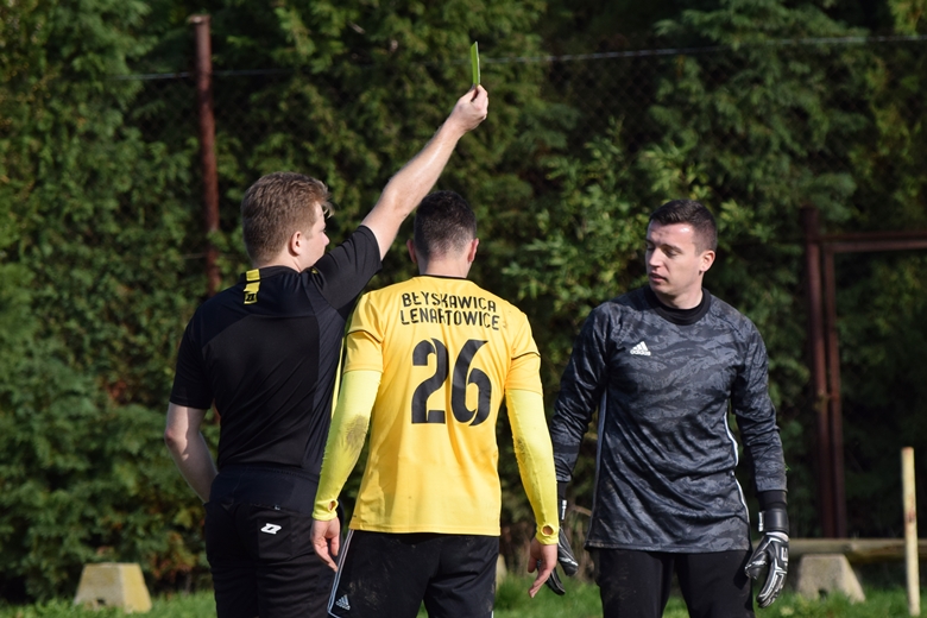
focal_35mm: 300
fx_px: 7724
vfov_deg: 4.6
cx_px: 464
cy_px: 309
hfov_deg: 6.9
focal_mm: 200
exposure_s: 1/1600
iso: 400
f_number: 6.3
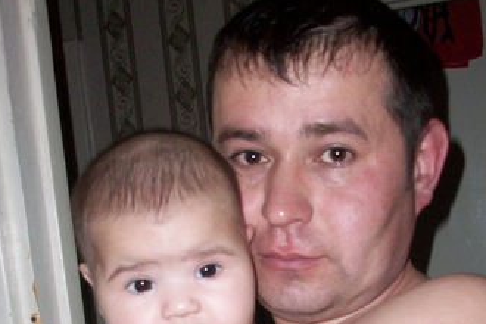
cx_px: 297
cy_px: 346
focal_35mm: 59
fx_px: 796
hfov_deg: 33.8
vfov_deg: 21.9
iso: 160
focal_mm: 5.7
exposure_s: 1/60
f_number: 2.8
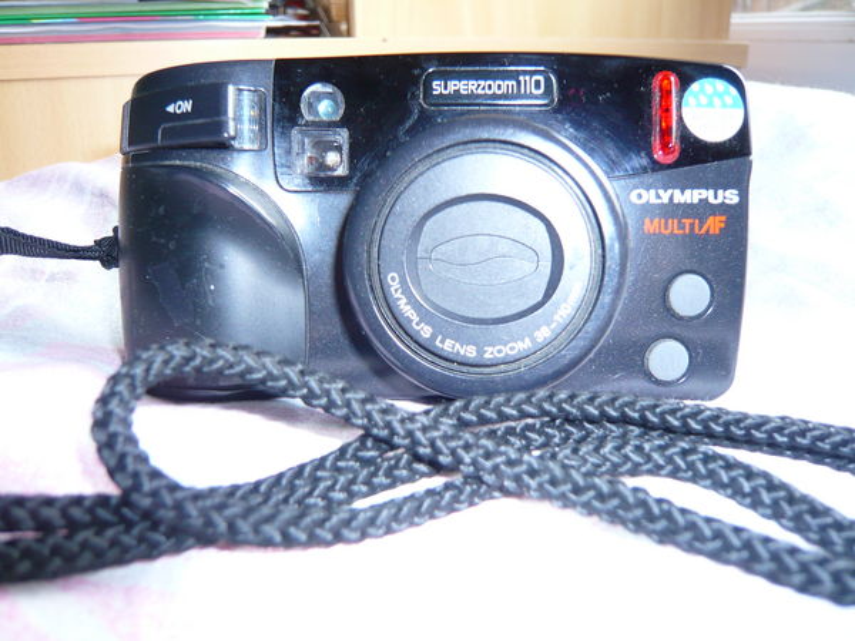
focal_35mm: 28
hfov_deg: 63.4
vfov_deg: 49.7
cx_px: 428
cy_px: 320
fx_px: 692
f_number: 2.8
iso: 100
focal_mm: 4.6
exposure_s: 1/30
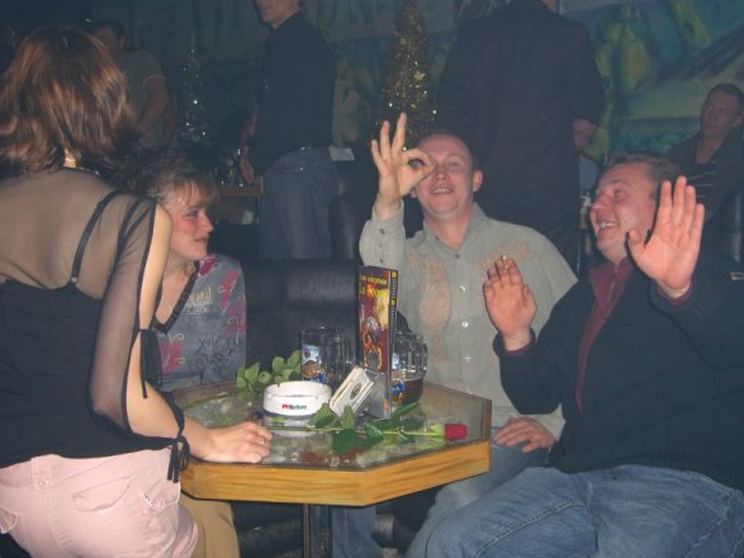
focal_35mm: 47
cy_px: 274
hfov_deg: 40.4
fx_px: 1010
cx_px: 374
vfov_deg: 30.9
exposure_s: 1/60
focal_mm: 9.5
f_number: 3.1
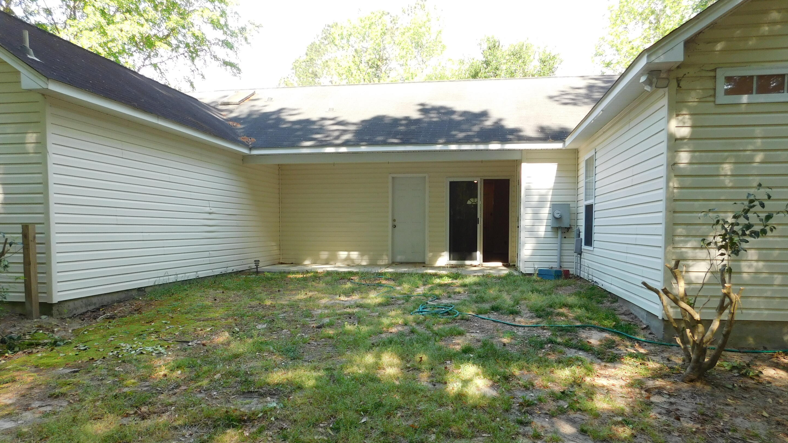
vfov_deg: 44.2
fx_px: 543
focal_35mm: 26
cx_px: 402
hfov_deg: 71.9
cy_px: 265
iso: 125
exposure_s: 1/200
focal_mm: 4
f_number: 3
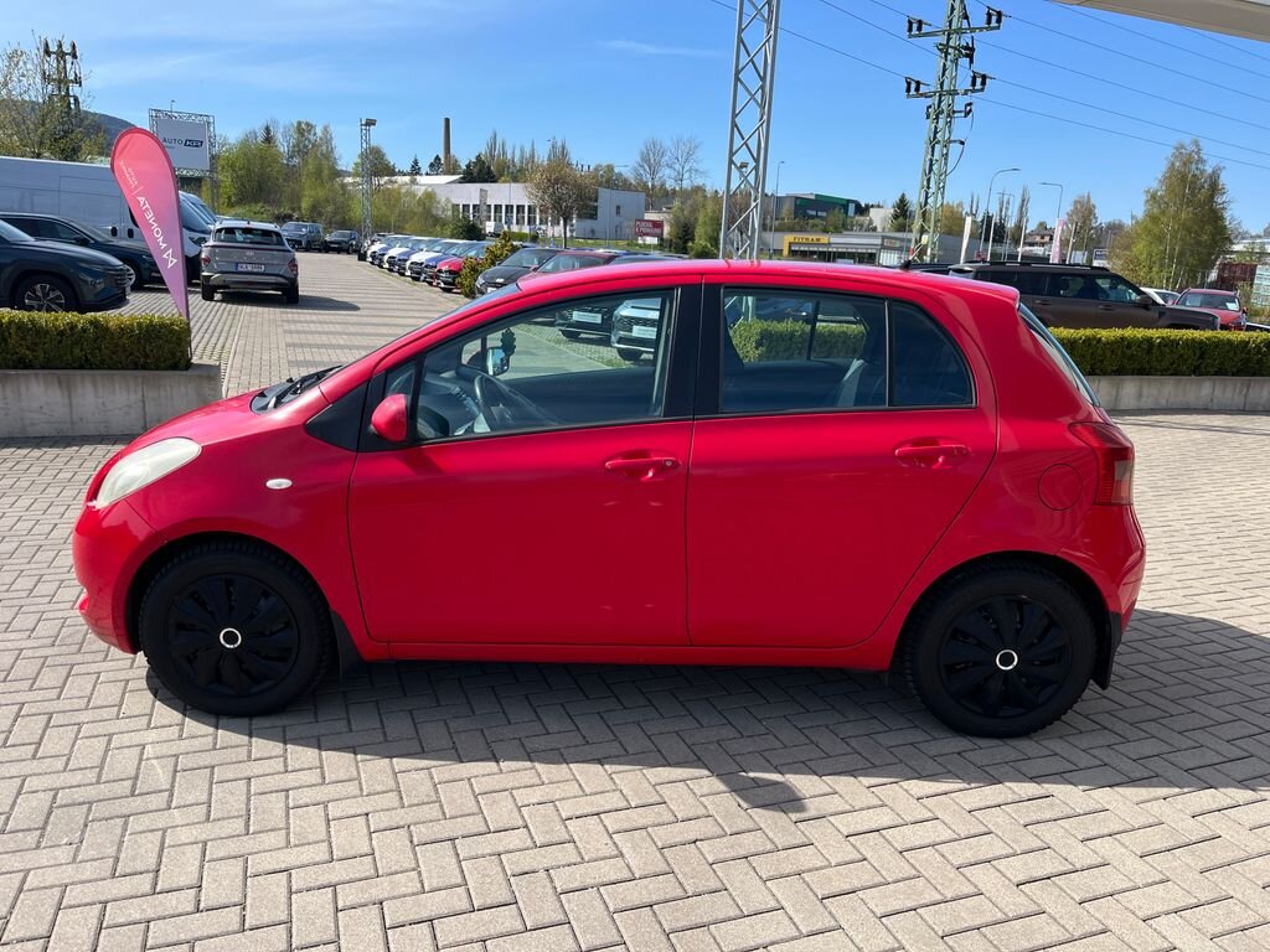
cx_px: 635
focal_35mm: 26
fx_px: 954
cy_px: 476
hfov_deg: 67.3
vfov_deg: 53.1
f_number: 1.6
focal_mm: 5.1
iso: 50
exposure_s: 1/1832
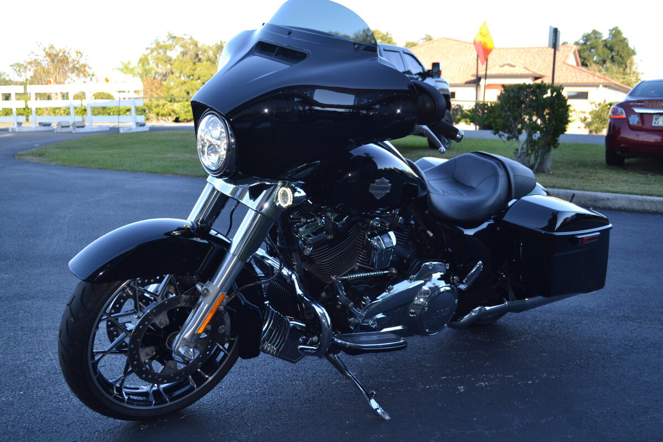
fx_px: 663
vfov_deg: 36.9
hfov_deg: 53.1
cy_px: 221
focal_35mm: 36
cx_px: 332
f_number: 4
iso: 100
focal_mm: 24
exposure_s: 1/125
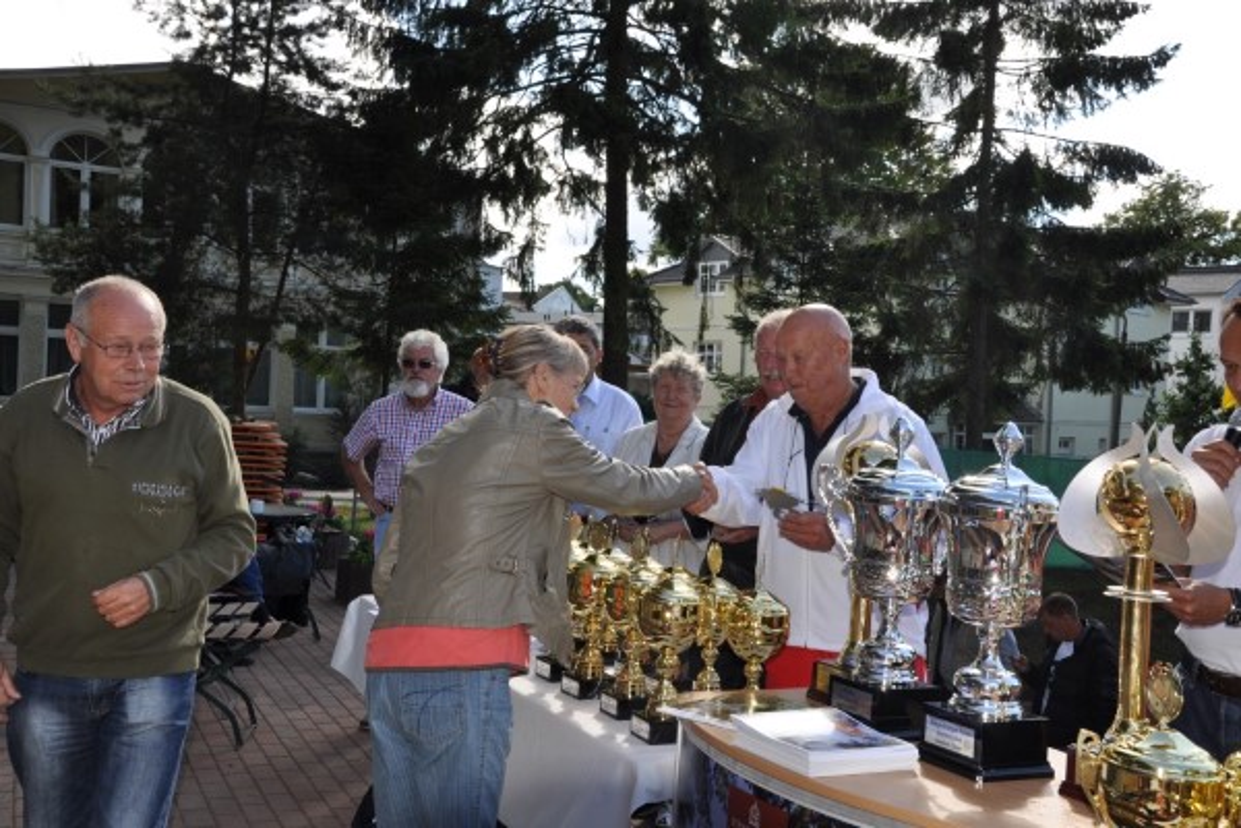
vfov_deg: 35.5
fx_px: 1293
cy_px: 414
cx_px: 620
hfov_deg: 51.3
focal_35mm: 38
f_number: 9
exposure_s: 1/200
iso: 200
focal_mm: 25
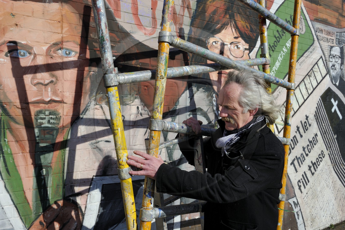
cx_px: 172
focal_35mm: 32
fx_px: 307
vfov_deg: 41.1
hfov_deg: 58.7
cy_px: 115
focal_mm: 32
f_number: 13
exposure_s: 1/400
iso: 400
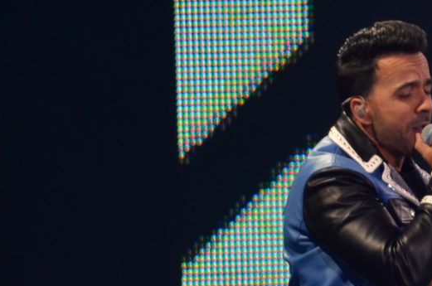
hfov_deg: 1.8
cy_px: 456
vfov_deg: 1.2
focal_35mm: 1179
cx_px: 475
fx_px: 14118
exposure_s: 1/160
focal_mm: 200
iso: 800
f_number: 5.6
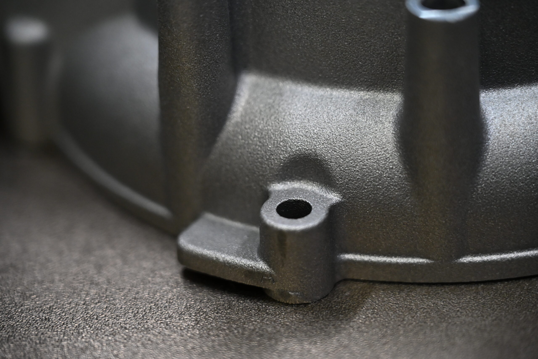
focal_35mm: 120
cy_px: 180
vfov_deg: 11.4
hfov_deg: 17.1
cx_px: 269
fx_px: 1793
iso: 3200
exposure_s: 1/250
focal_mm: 120
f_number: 4
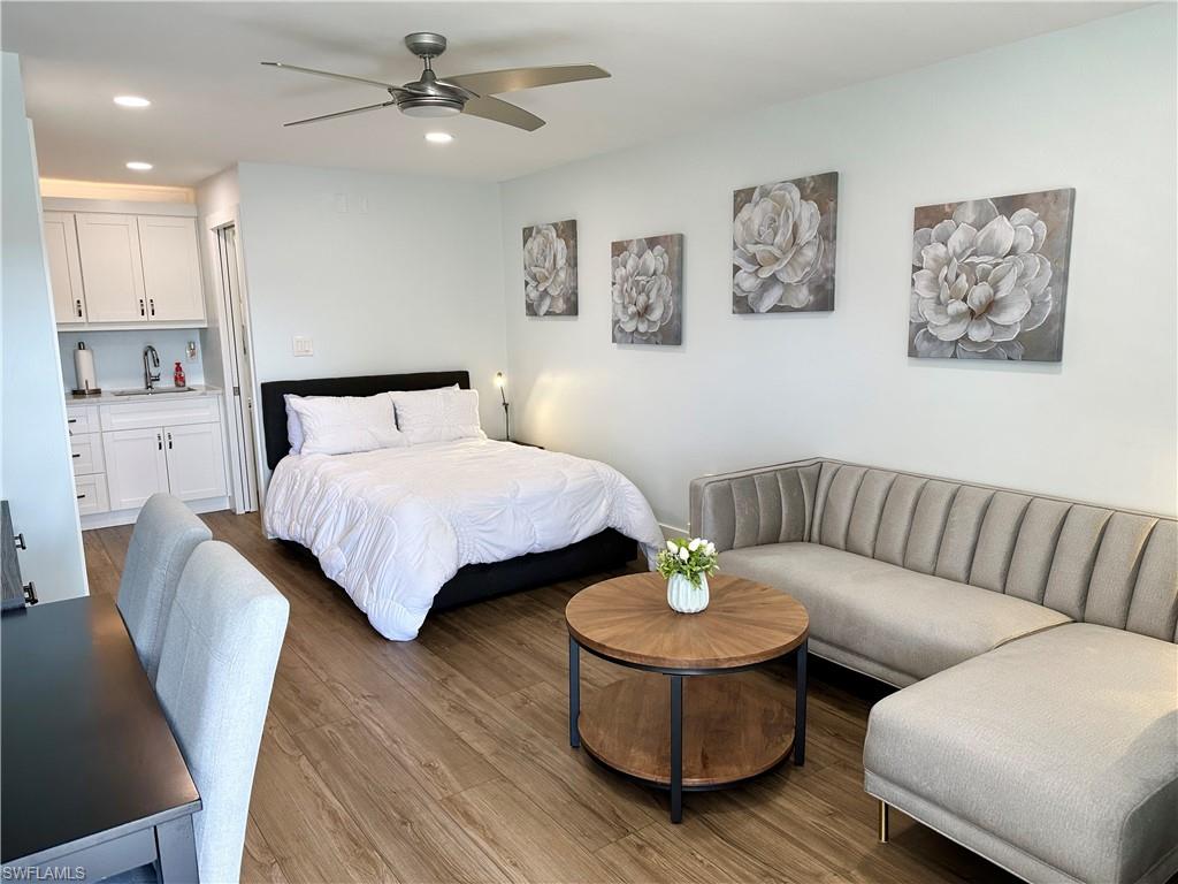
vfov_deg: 56.8
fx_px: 817
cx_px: 589
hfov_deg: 71.6
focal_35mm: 24
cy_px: 442
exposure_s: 1/120
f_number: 1.78
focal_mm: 6.86
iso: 125
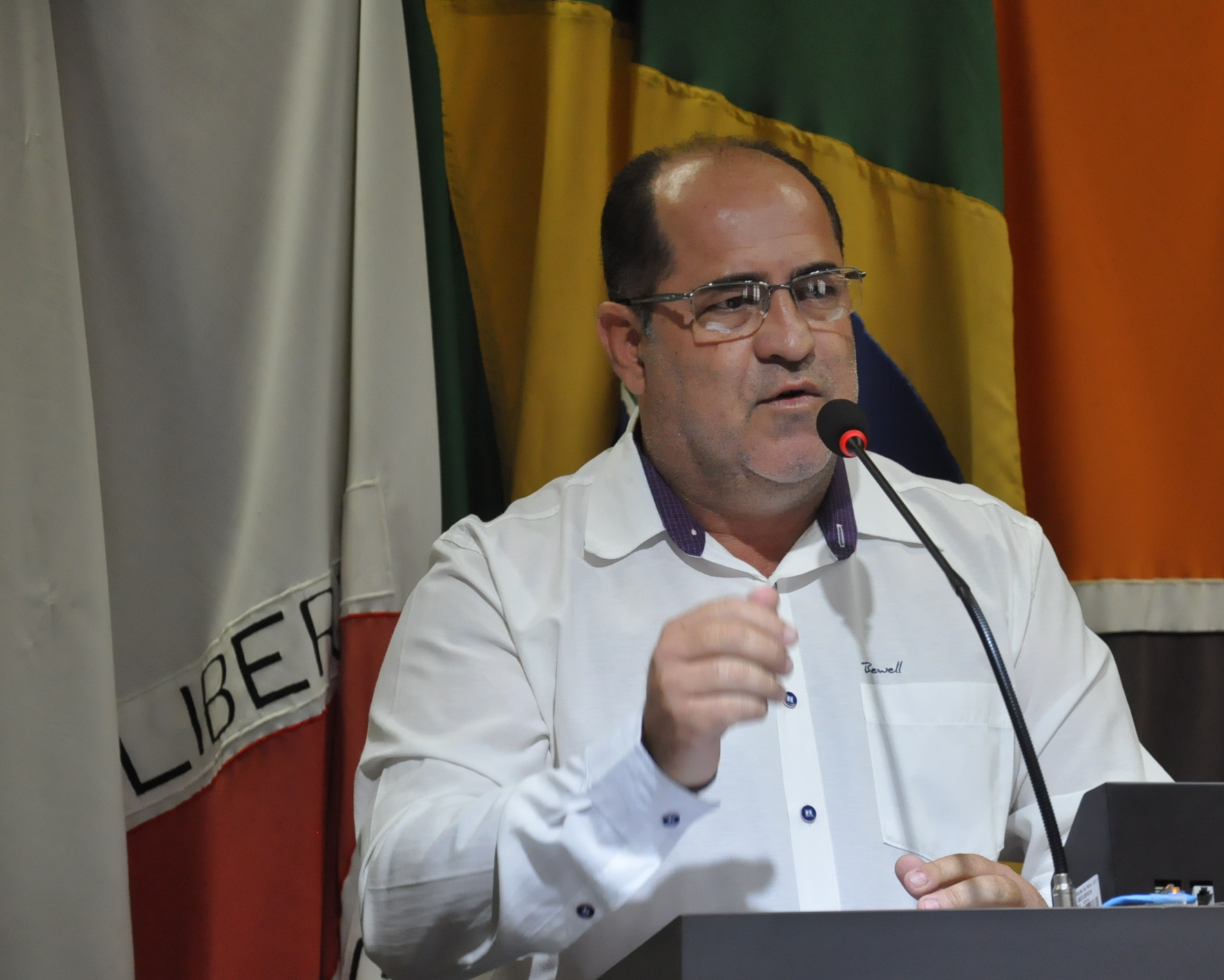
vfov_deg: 12.1
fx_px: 4622
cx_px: 740
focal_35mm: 128
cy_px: 491
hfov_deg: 15.1
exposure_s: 1/160
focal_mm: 75
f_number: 5.3
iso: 2000
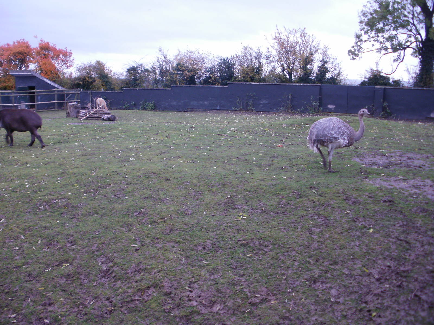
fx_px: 451
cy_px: 162
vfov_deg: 39.7
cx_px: 217
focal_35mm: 36
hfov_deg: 51.4
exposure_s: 1/40
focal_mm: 6.3
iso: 100
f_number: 3.5
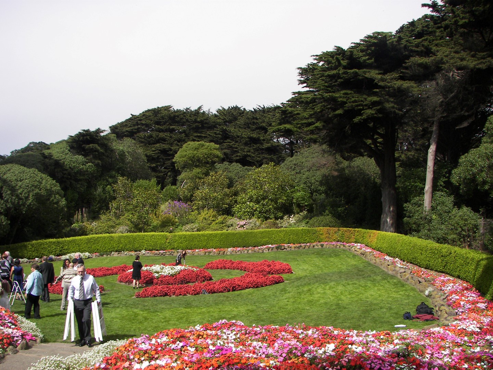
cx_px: 246
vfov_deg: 39.7
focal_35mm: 36
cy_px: 185
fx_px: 513
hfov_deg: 51.4
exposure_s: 1/640
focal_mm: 6
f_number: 4
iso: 64
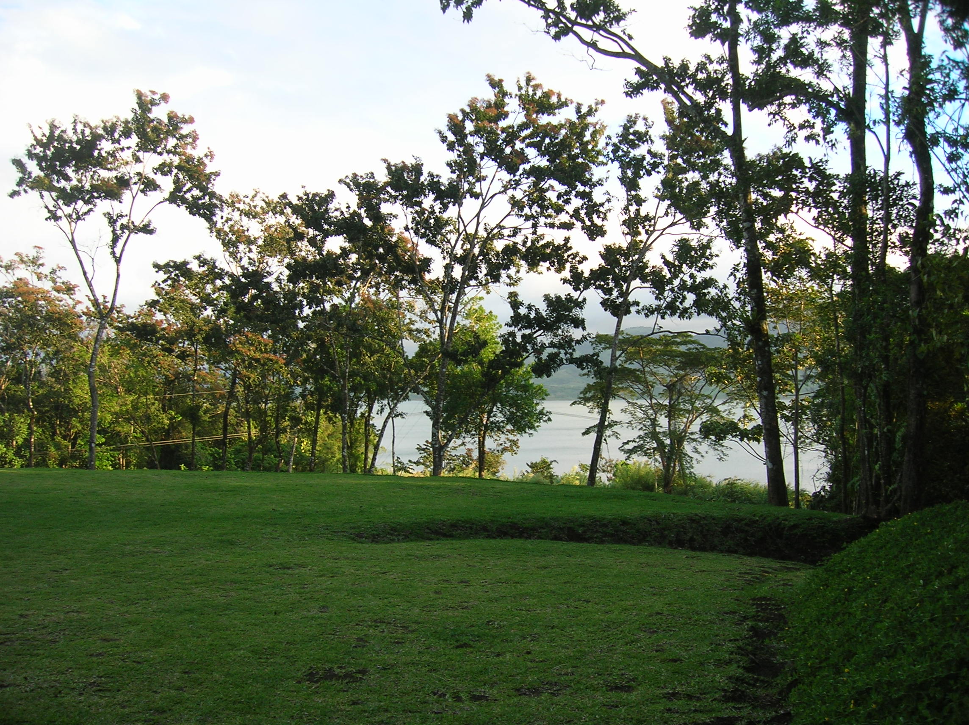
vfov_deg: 41.7
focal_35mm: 34
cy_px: 362
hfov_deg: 54.0
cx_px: 484
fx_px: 951
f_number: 2.9
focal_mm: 5.7
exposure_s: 1/100
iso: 50
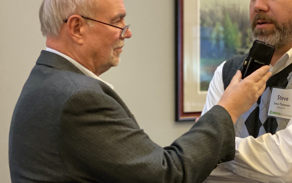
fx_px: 692
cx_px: 189
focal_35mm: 87
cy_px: 103
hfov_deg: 23.7
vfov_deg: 15.0
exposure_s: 1/20
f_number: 2
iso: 400
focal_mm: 6
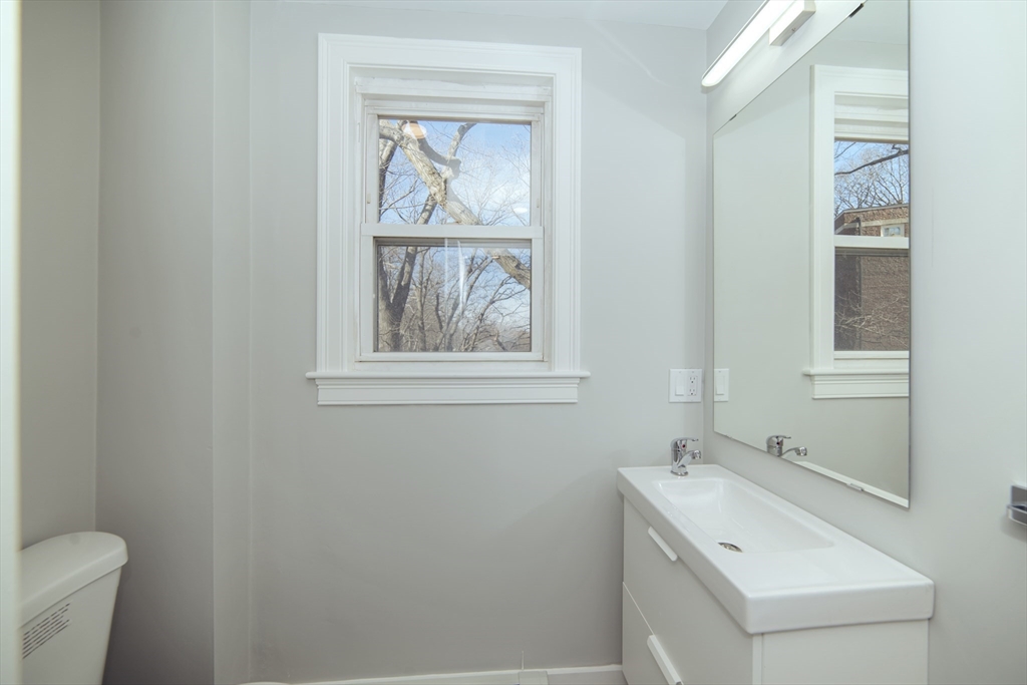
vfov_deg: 81.2
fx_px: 399
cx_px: 514
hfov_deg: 104.2
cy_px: 342
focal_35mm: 14
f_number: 8
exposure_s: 1/125
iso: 200
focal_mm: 14
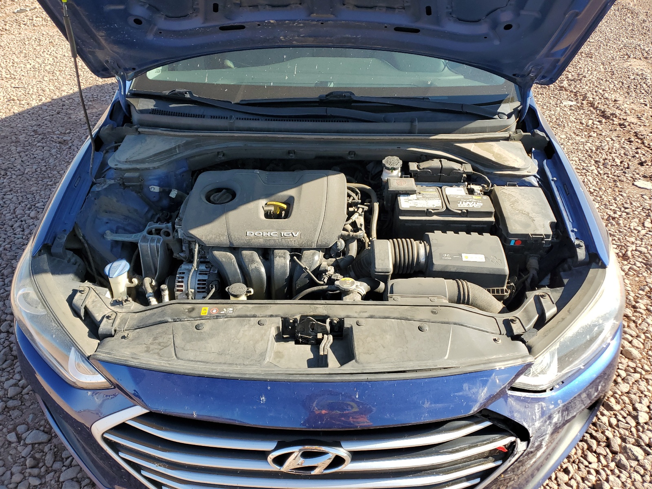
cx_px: 326
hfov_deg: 67.3
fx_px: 490
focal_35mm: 26
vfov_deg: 53.1
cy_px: 244
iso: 50
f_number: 1.5
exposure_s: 1/1000
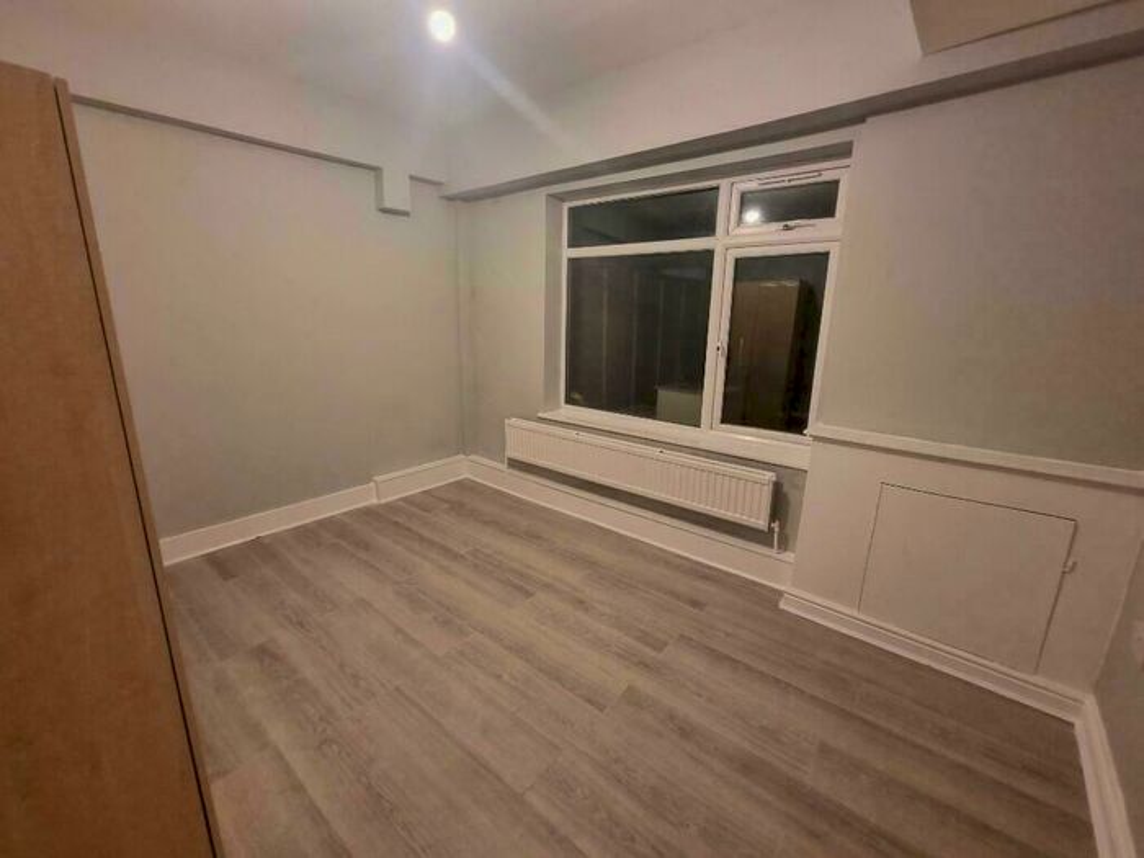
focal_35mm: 13
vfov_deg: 89.9
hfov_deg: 106.2
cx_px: 572
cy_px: 429
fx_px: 430
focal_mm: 2.2
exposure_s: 1/33
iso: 500
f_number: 2.2
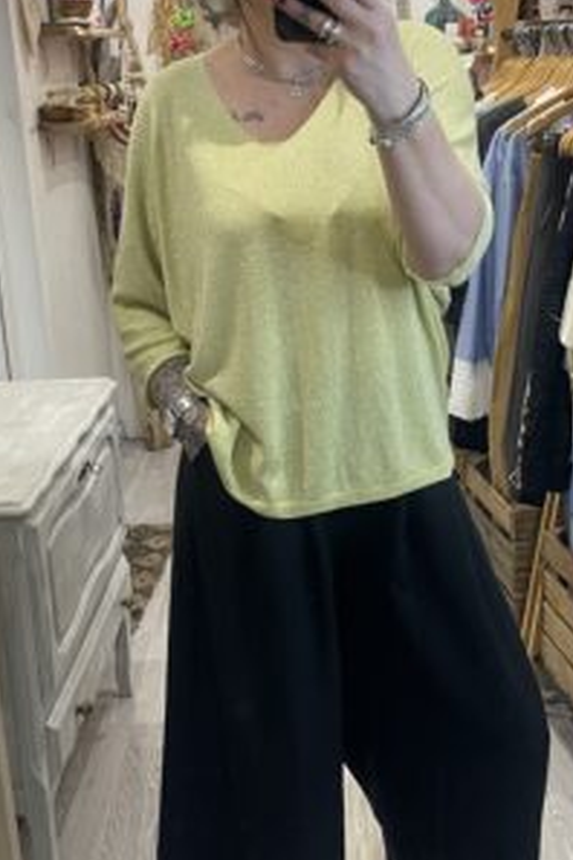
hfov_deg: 37.5
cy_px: 420
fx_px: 836
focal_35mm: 35
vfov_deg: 54.4
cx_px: 373
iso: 125
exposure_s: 1/50
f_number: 1.6
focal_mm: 5.1
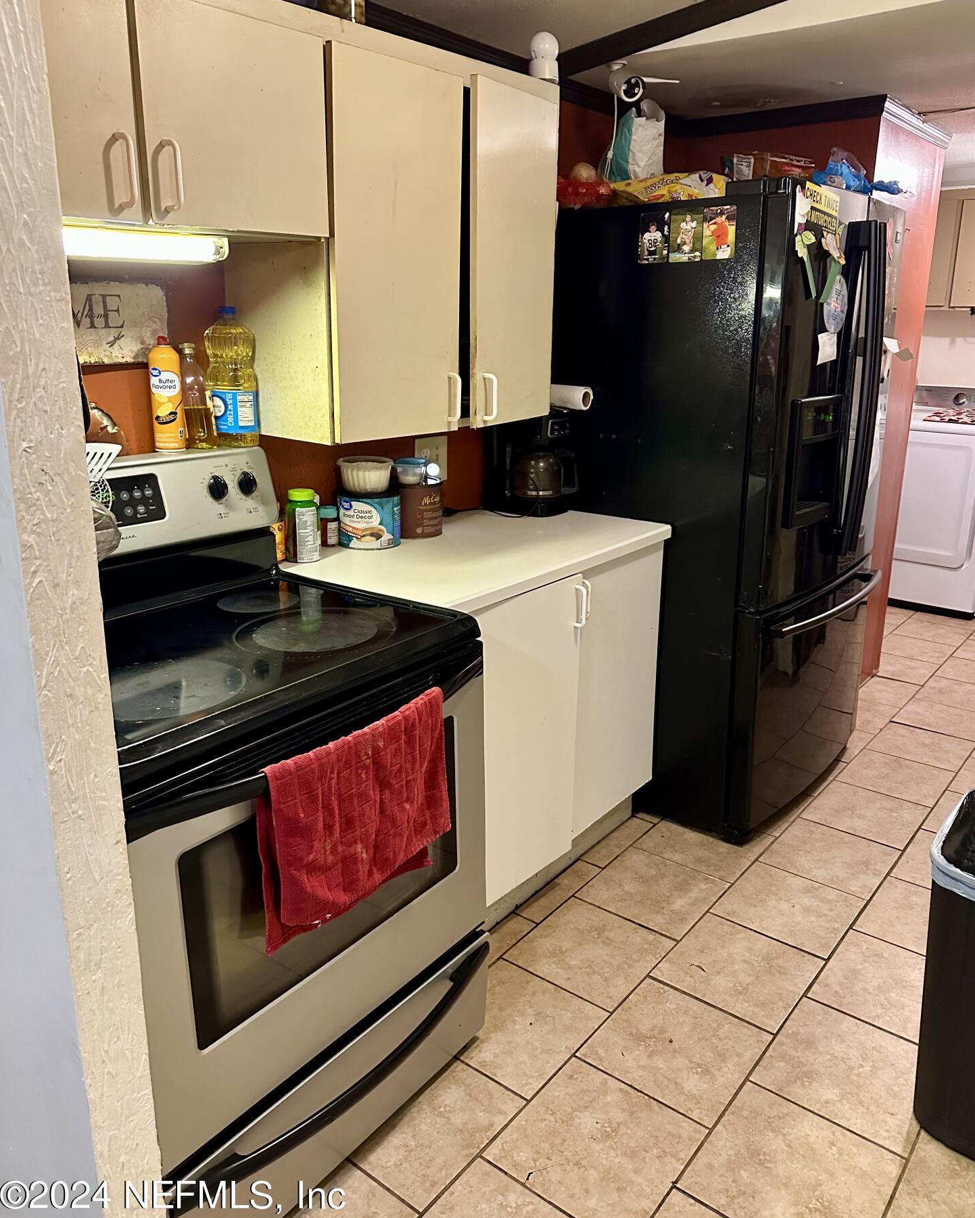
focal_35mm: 26
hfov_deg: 54.9
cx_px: 504
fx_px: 938
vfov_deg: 66.0
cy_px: 581
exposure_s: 1/60
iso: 640
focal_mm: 6.86
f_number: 1.78
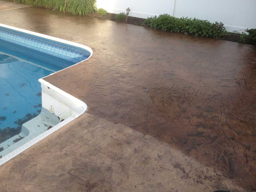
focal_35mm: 35
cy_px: 96
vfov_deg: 40.7
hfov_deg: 52.6
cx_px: 128
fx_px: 259
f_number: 2.4
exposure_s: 1/253
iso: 50
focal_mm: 4.28
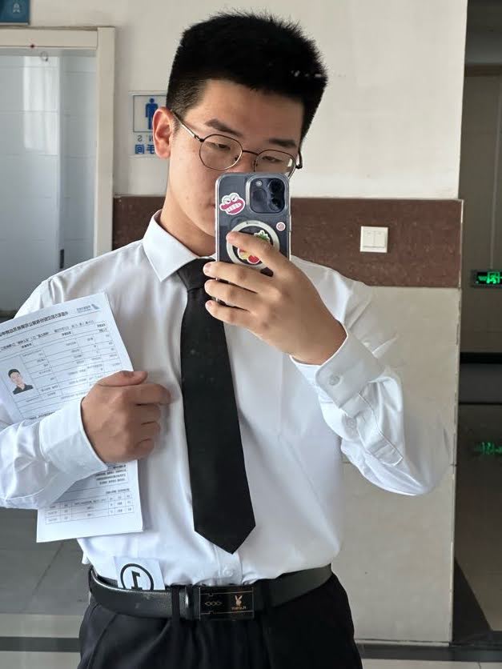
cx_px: 251
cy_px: 334
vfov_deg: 25.3
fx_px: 1489
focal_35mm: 77
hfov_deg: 19.1
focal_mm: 9
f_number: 2.8
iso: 250
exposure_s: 1/99
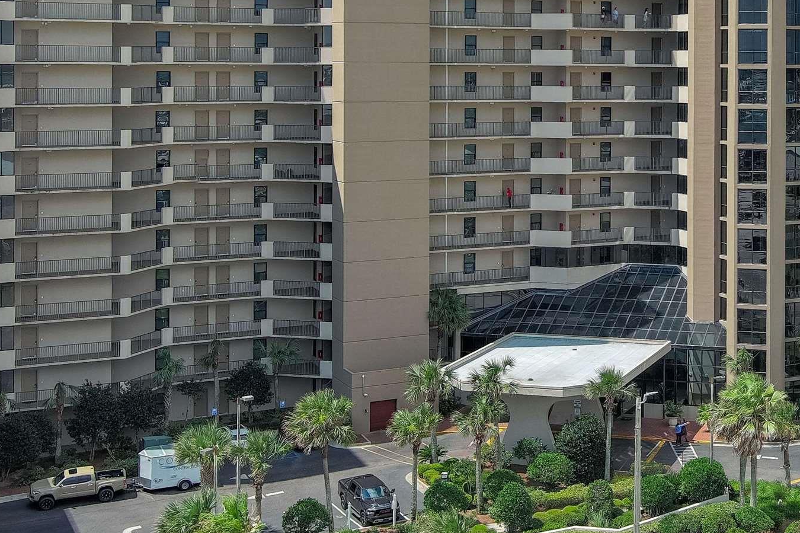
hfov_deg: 29.5
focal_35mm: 66
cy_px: 80
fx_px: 1466
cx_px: 694
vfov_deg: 20.3
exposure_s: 1/1000
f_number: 6.3
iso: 100
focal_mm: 10.57
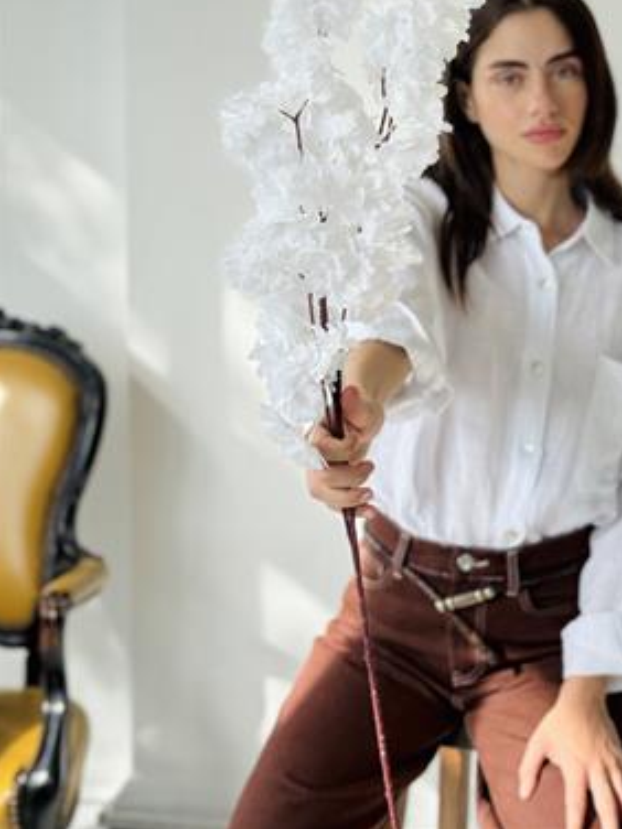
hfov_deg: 21.5
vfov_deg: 28.3
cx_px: 437
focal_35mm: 68
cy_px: 246
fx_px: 1629
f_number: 1.78
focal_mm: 6.76
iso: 64
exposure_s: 1/484
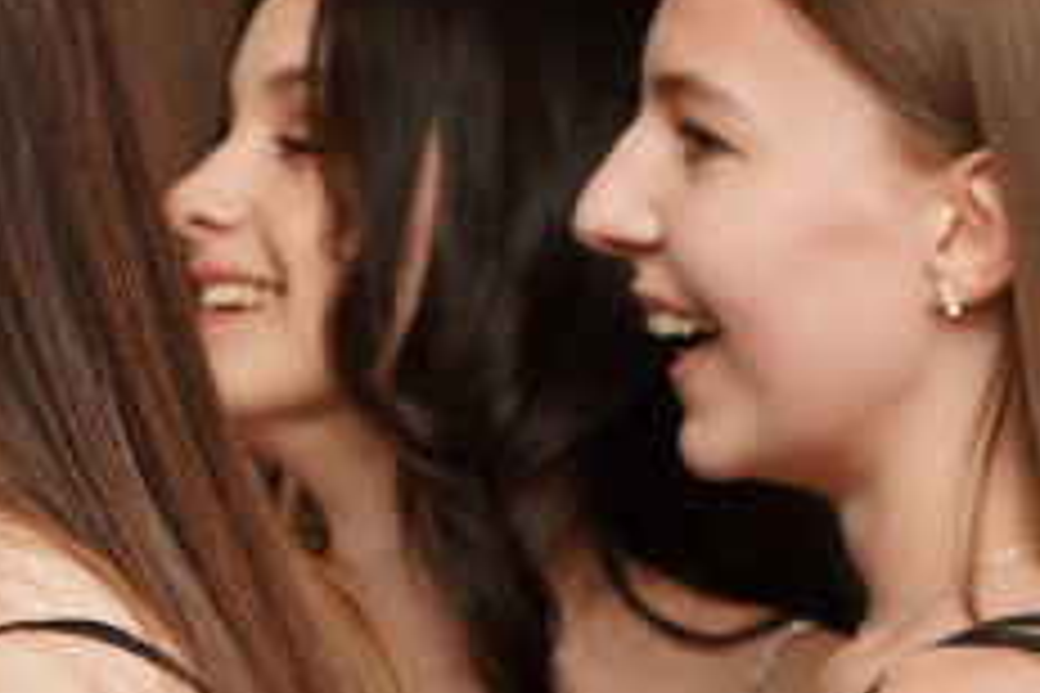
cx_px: -783
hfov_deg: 4.2
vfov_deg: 2.8
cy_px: 988
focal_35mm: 485
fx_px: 14010
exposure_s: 1/100
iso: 800
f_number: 4.5
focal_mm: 86
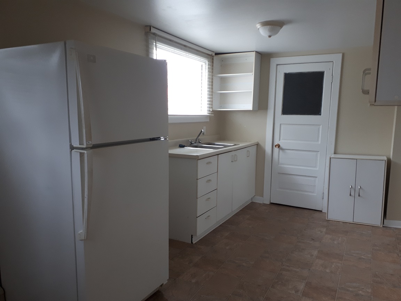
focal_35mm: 27
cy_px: 150
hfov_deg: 65.3
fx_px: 313
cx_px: 200
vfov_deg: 51.4
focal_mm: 3.6
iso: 80
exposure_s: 1/30
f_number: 1.9
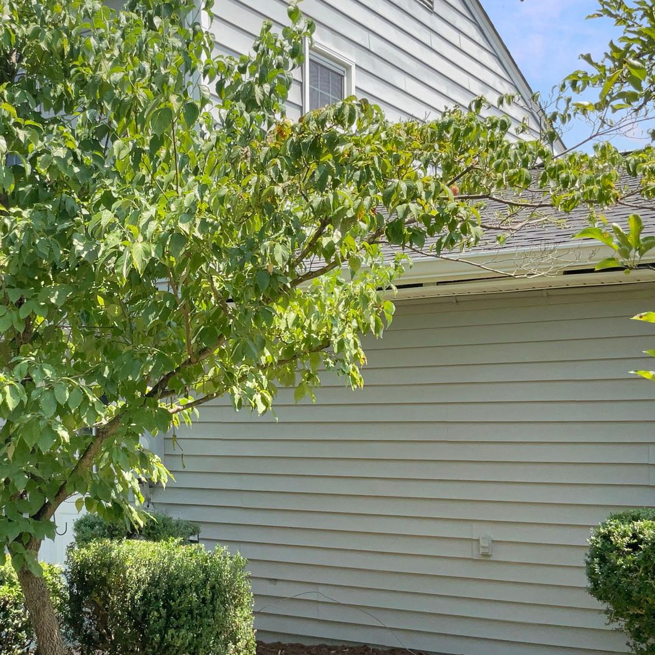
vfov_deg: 34.0
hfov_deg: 33.2
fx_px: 1070
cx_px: 149
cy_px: 290
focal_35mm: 50
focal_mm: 3
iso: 16
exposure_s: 1/728
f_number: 1.8
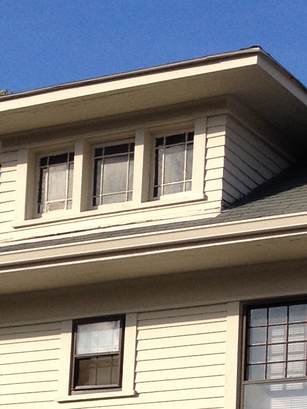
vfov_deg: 11.7
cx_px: 76
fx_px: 1915
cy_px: 600
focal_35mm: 162
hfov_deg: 9.2
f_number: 2.4
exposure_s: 1/1623
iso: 50
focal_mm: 4.28
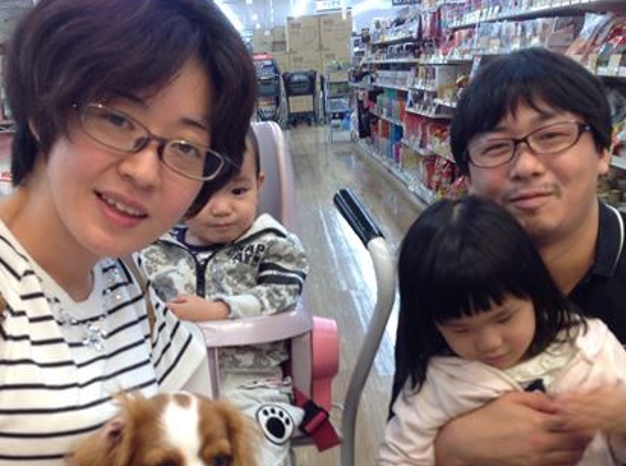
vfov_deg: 28.2
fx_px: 920
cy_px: 326
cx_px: 283
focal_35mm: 51
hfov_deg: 37.5
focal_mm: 4.28
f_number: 2.4
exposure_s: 1/24
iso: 50
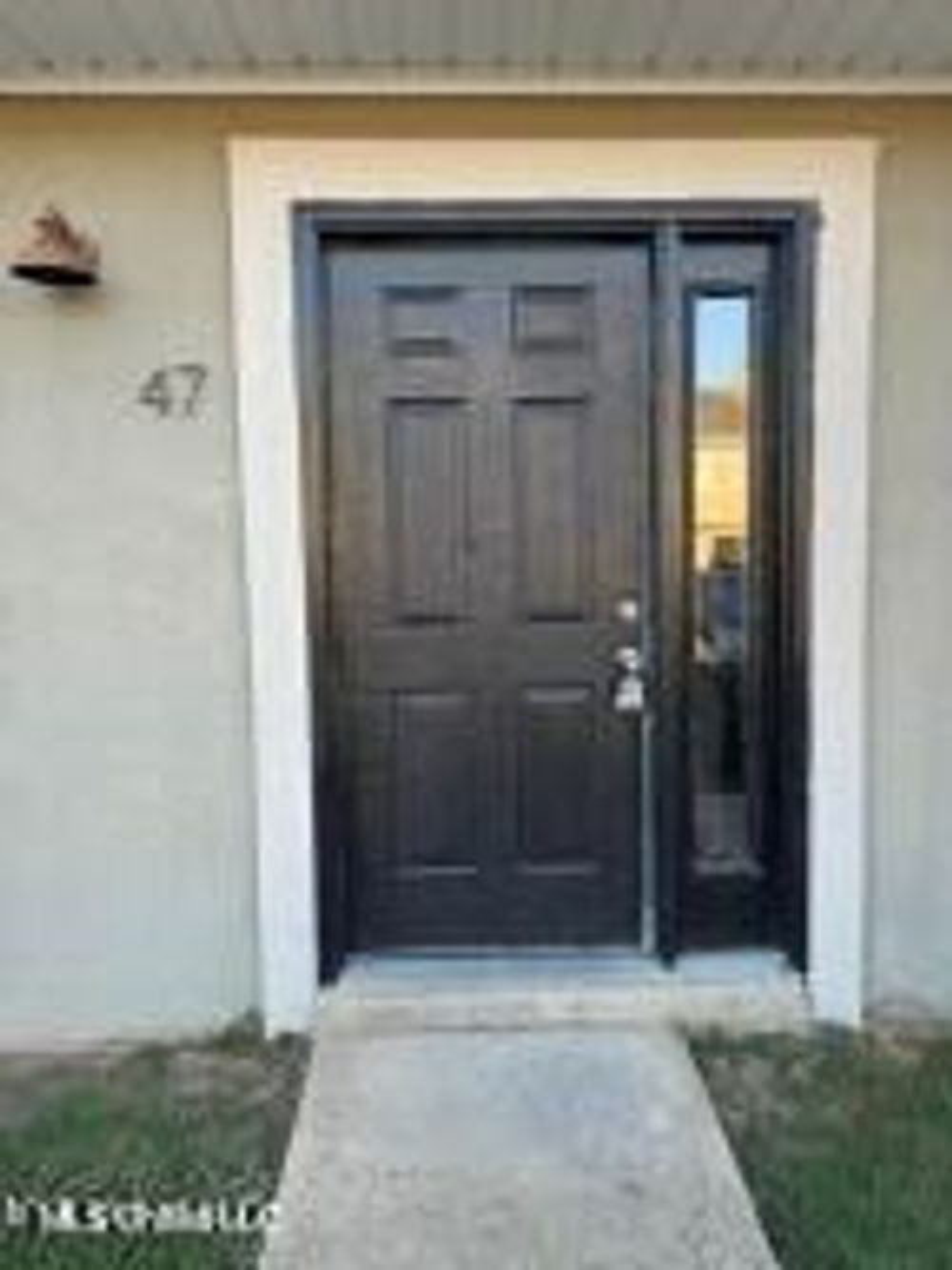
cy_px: 635
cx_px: 476
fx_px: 880
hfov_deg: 56.8
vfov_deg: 71.6
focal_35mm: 24
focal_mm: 6.86
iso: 80
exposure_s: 1/302
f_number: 1.78
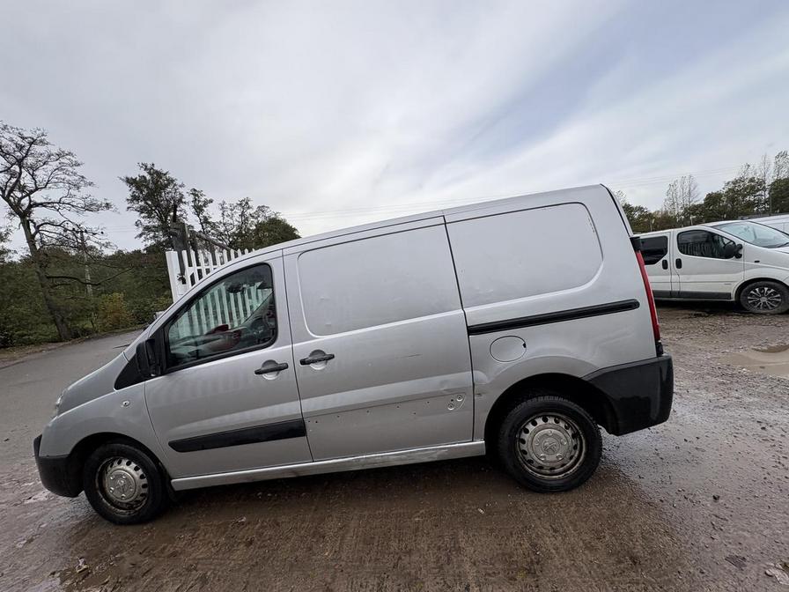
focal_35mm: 14
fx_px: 319
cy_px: 296
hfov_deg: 102.1
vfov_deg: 85.7
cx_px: 394
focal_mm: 2.22
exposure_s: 1/741
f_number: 2.2
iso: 40
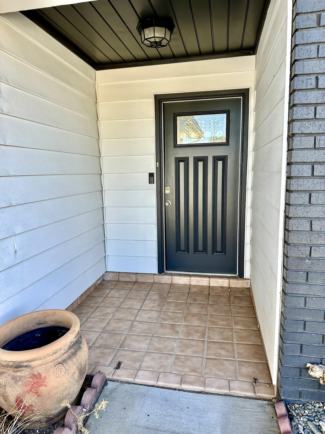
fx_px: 300
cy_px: 217
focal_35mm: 24
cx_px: 162
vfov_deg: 71.6
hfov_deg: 56.8
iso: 80
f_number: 1.78
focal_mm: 6.86
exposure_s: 1/376
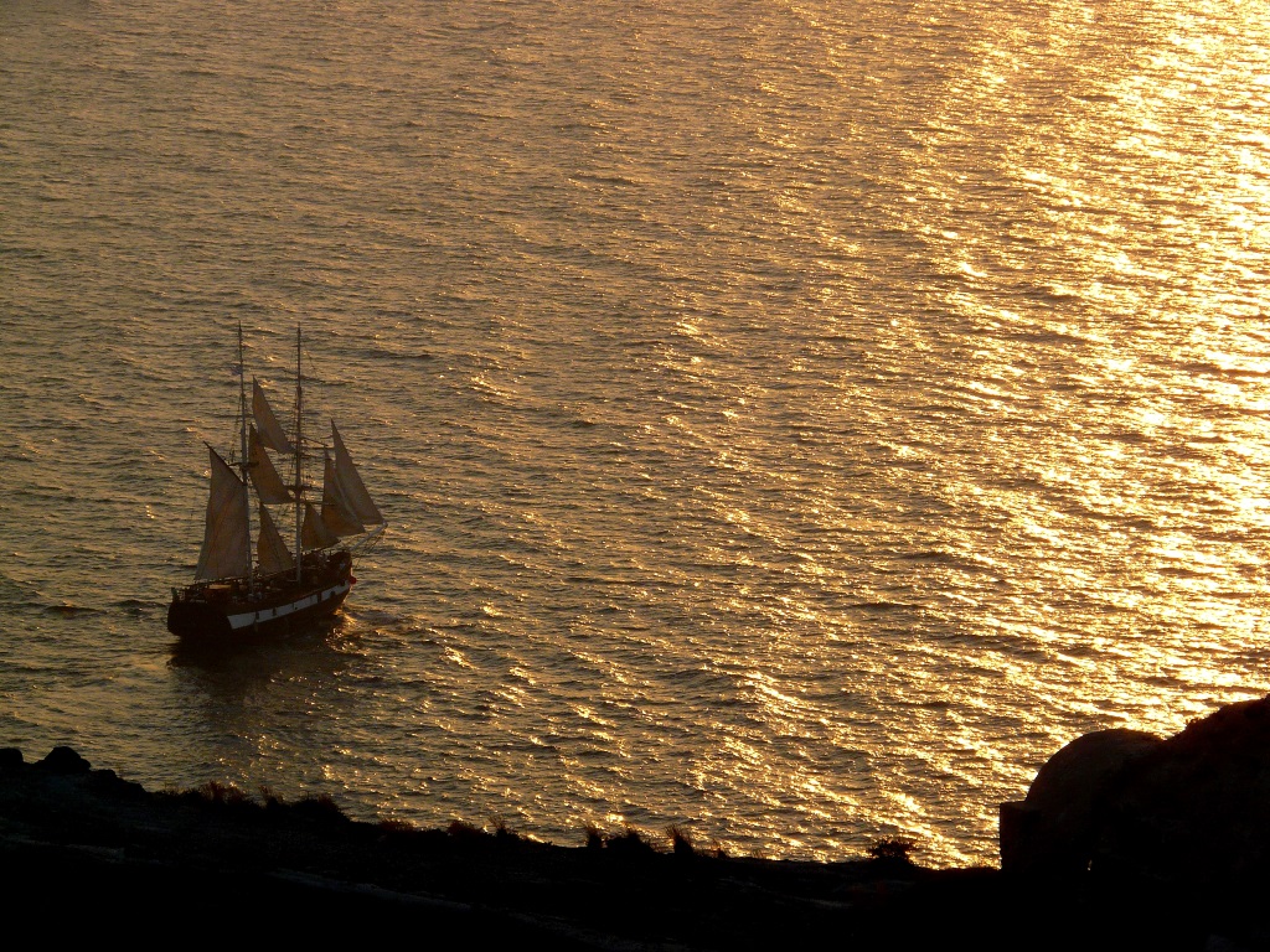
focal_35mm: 198
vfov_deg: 7.5
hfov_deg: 10.0
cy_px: 476
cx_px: 635
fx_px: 7264
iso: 100
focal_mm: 32.5
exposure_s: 1/500
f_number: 7.1
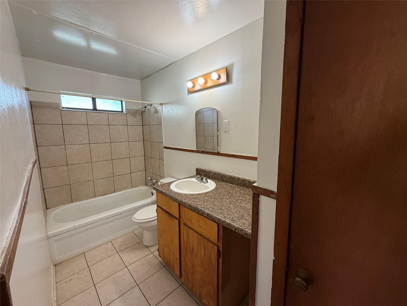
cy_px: 153
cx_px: 204
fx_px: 165
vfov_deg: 85.7
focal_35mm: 14
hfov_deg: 102.1
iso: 200
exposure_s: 1/120
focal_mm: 2.22
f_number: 2.2
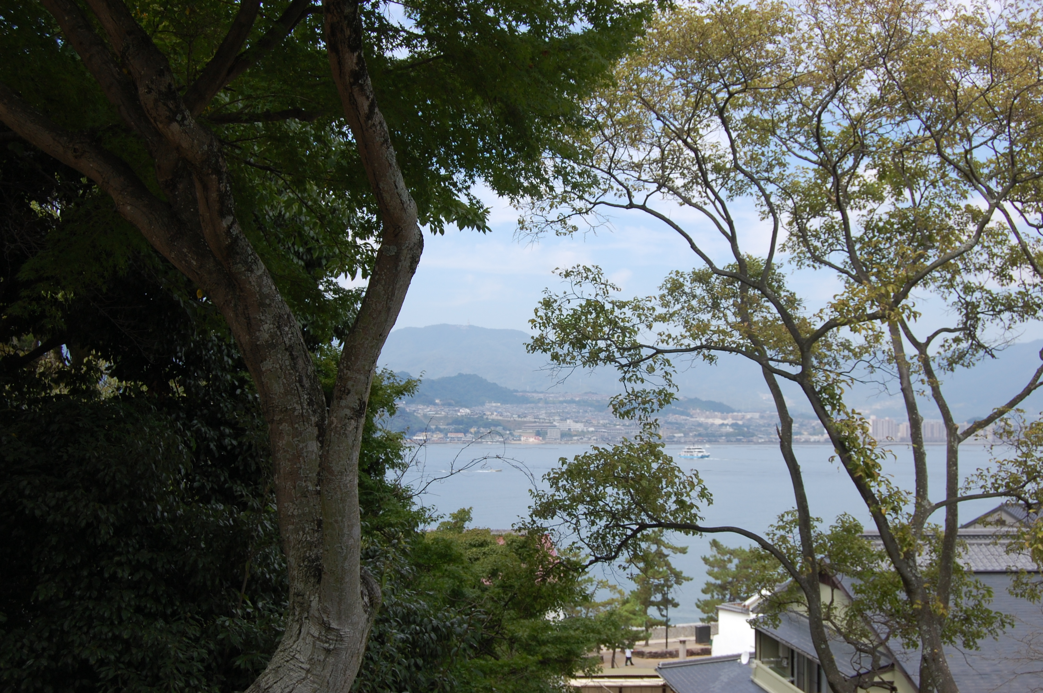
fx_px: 1389
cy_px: 346
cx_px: 522
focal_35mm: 48
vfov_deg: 28.0
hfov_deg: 41.1
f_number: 9
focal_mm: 32
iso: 200
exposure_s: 1/320
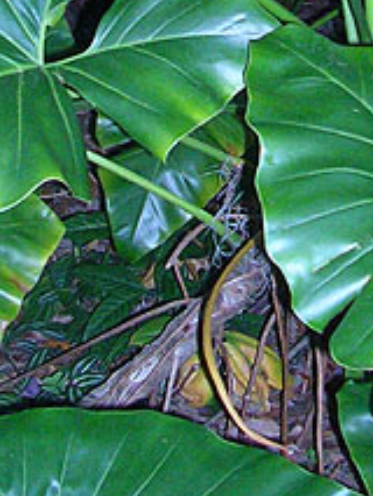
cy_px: -115
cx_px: 394
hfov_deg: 12.3
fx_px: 1708
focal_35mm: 119
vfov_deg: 15.8
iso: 193
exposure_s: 1/60.1
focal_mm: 5.8
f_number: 2.8
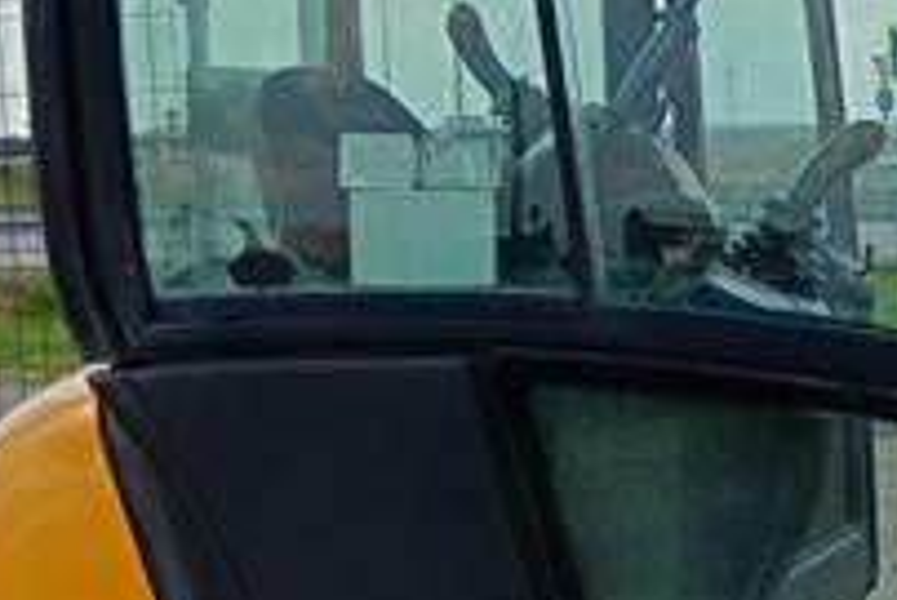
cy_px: 400
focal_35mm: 111
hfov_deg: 16.4
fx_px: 2768
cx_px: 1434
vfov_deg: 12.3
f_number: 1.9
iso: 100
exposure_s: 1/777
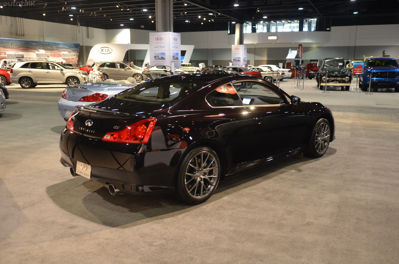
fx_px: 365
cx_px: 200
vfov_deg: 39.8
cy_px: 132
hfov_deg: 57.3
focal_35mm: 33
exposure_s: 1/40
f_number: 2.8
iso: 1600
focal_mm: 22
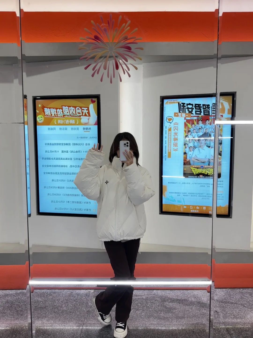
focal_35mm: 24
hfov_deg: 56.8
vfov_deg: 71.6
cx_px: 126
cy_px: 169
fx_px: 234
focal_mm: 6.76
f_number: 1.78
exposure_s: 1/100
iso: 200
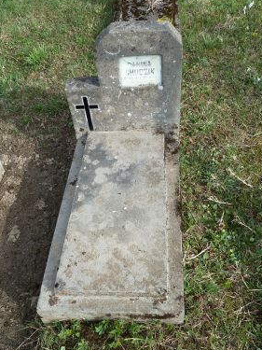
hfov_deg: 44.1
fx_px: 323
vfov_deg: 56.8
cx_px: 121
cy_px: 183
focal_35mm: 32
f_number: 4
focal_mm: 4.1
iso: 80
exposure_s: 1/200
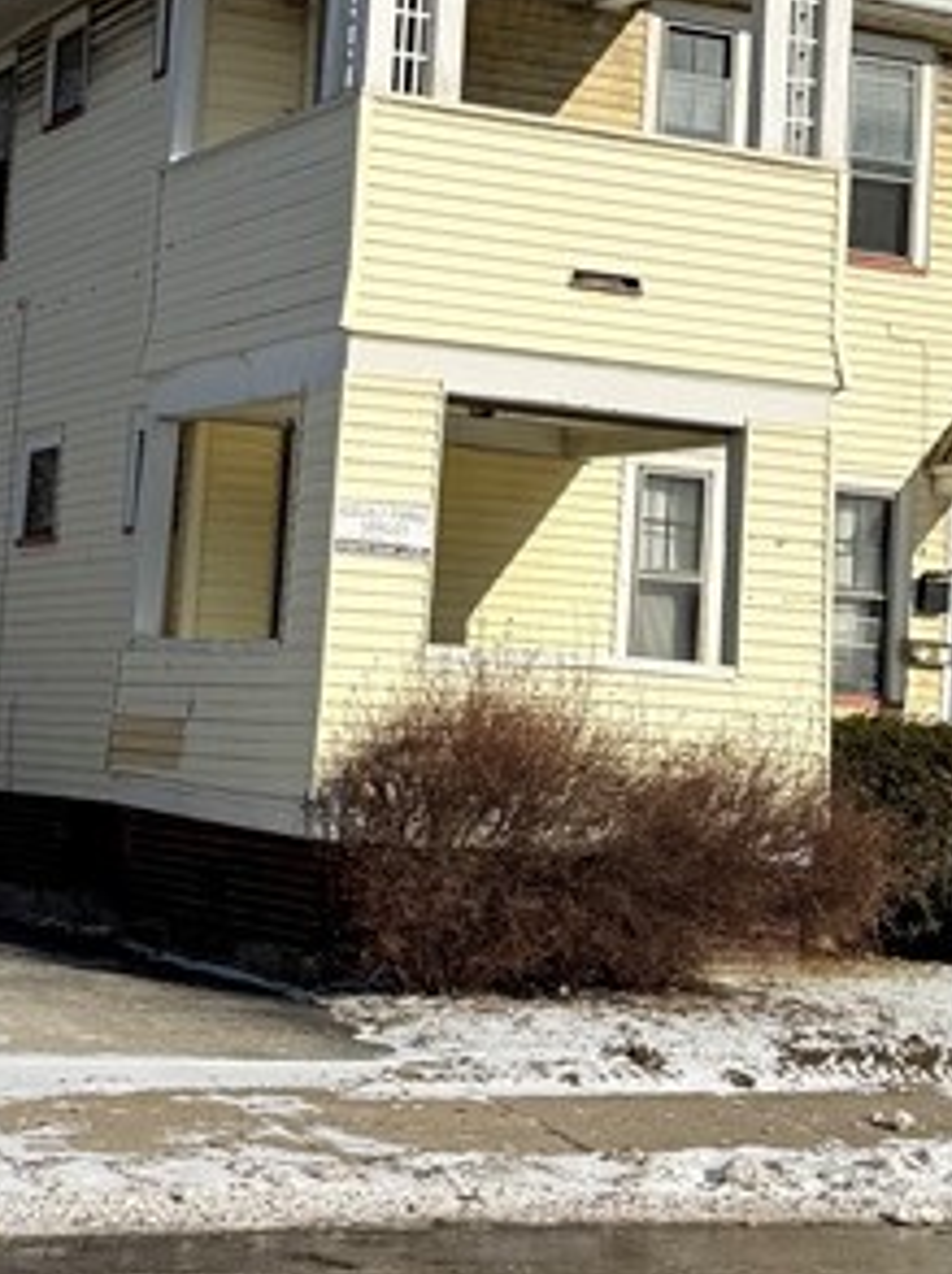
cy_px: 457
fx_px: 3087
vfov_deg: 23.2
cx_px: 443
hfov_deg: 17.5
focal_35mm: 84
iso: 80
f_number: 1.78
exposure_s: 1/6173
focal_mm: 6.76
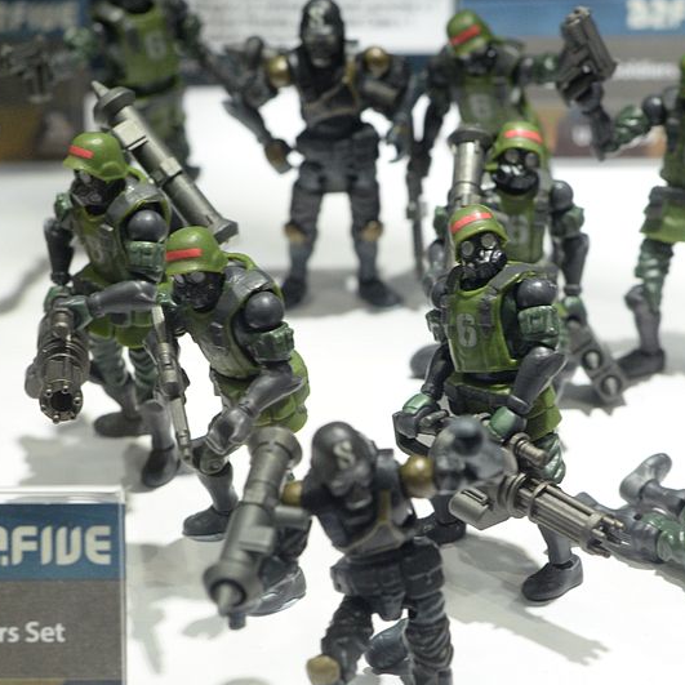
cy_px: 498
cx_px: 497
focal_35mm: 96
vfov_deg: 18.0
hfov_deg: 18.0
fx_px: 2149
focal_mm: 50
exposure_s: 1/100
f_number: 6.3
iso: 2000
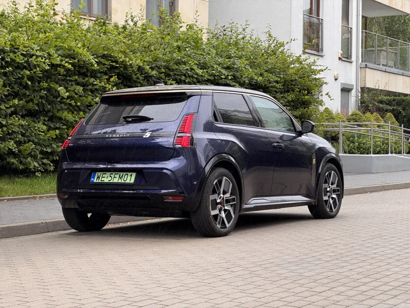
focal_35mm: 77
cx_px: 205
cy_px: 154
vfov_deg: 19.1
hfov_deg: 25.3
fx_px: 912
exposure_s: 1/99
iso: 80
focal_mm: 9
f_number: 2.8
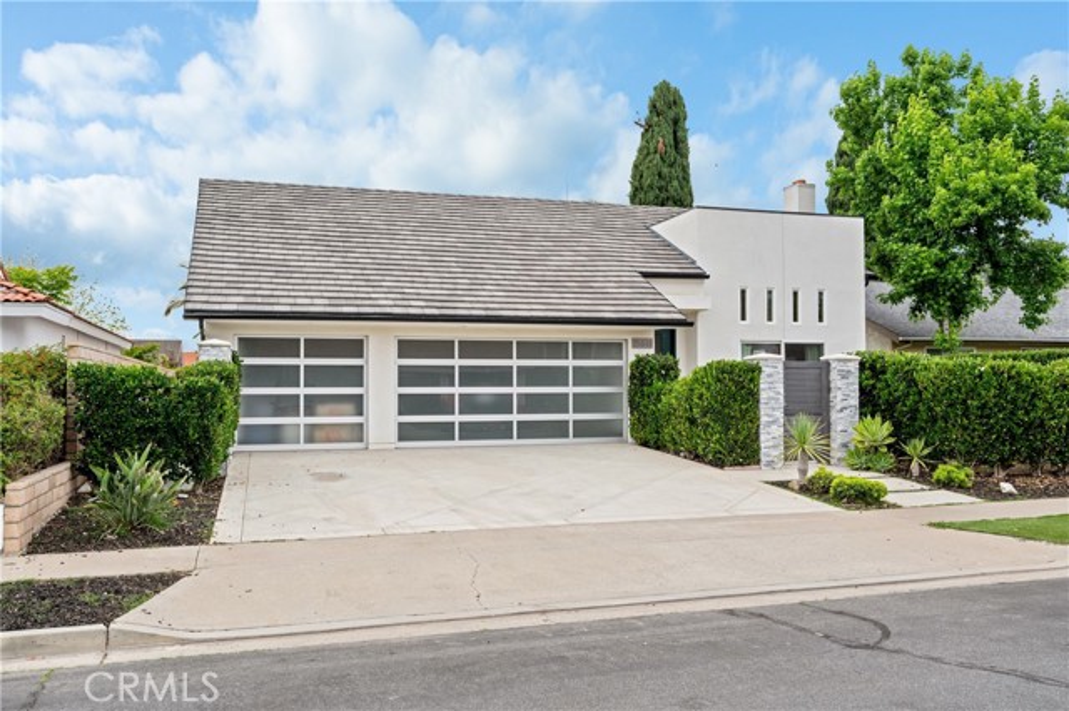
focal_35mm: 30
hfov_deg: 62.0
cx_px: 534
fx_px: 890
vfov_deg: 43.6
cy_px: 356
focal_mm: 30
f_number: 8
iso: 320
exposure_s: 1/500
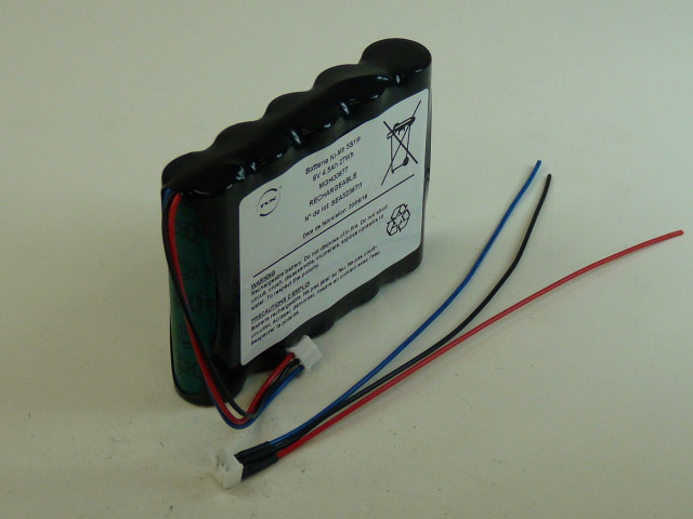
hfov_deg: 20.7
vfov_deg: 15.6
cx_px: 346
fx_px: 1902
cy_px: 260
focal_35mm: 95
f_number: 3.2
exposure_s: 1/125
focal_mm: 9.5
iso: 200
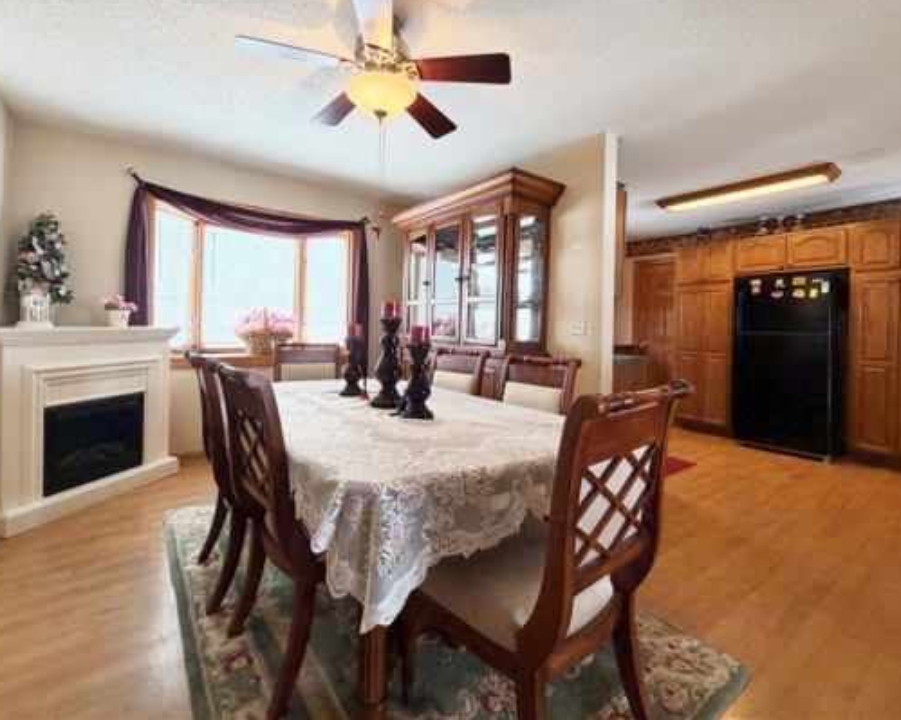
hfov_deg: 93.1
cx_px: 444
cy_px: 327
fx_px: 427
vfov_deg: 80.2
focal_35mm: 16
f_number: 2.2
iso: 250
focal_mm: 2.22
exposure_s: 1/60
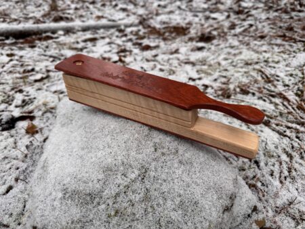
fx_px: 212
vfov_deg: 56.9
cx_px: 152
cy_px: 114
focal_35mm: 24
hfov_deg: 71.6
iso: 64
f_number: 1.78
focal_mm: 6.76
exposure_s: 1/145
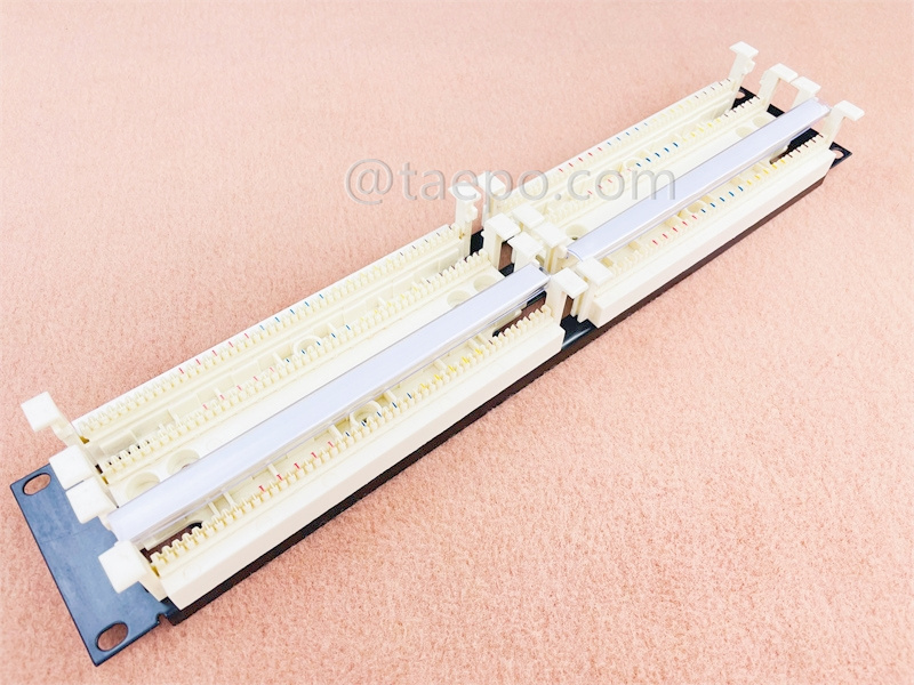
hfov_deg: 67.3
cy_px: 342
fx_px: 687
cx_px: 457
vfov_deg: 53.1
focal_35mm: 26
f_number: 1.6
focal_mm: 4.2
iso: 32
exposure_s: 1/154
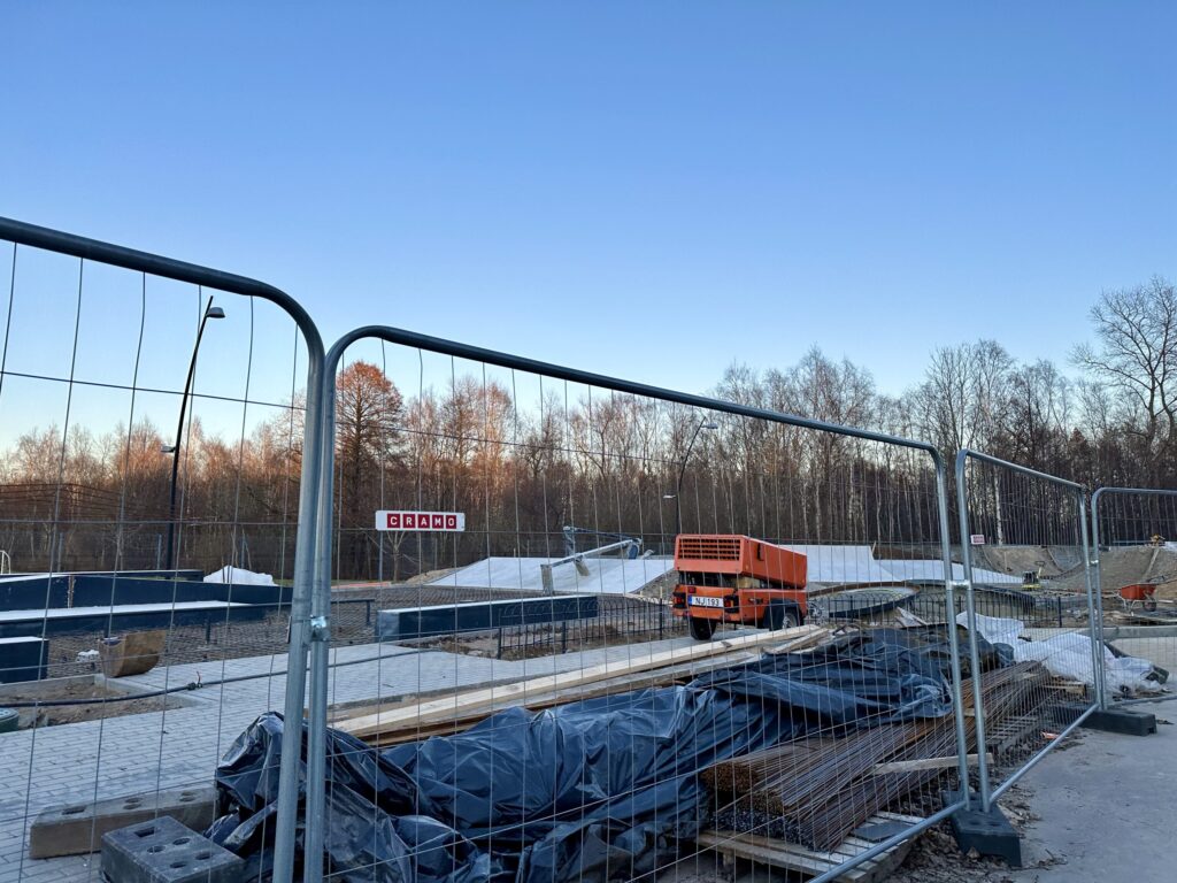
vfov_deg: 56.8
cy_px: 442
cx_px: 588
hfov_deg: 71.6
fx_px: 816
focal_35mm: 24
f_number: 1.78
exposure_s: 1/864
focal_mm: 6.86
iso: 80
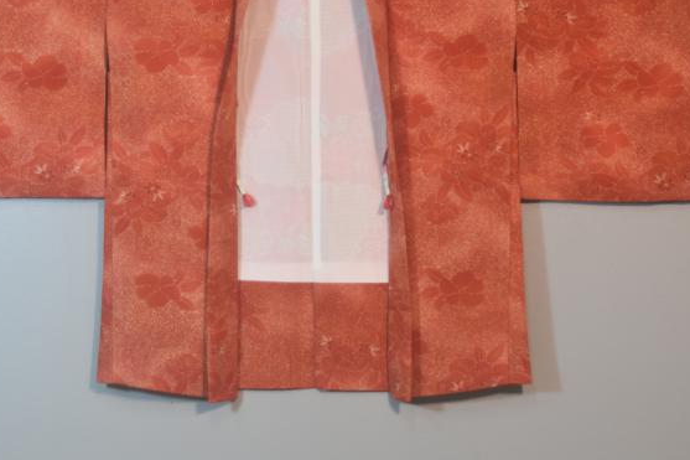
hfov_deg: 18.4
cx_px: 317
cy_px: 146
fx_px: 2127
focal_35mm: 111
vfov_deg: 12.3
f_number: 4.2
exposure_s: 1/60
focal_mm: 38
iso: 400
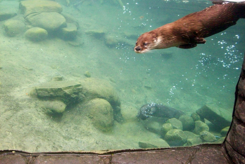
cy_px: 78
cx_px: 123
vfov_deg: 34.2
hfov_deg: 49.5
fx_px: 265
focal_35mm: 39
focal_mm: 6.2
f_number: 2.8
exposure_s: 1/128
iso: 293
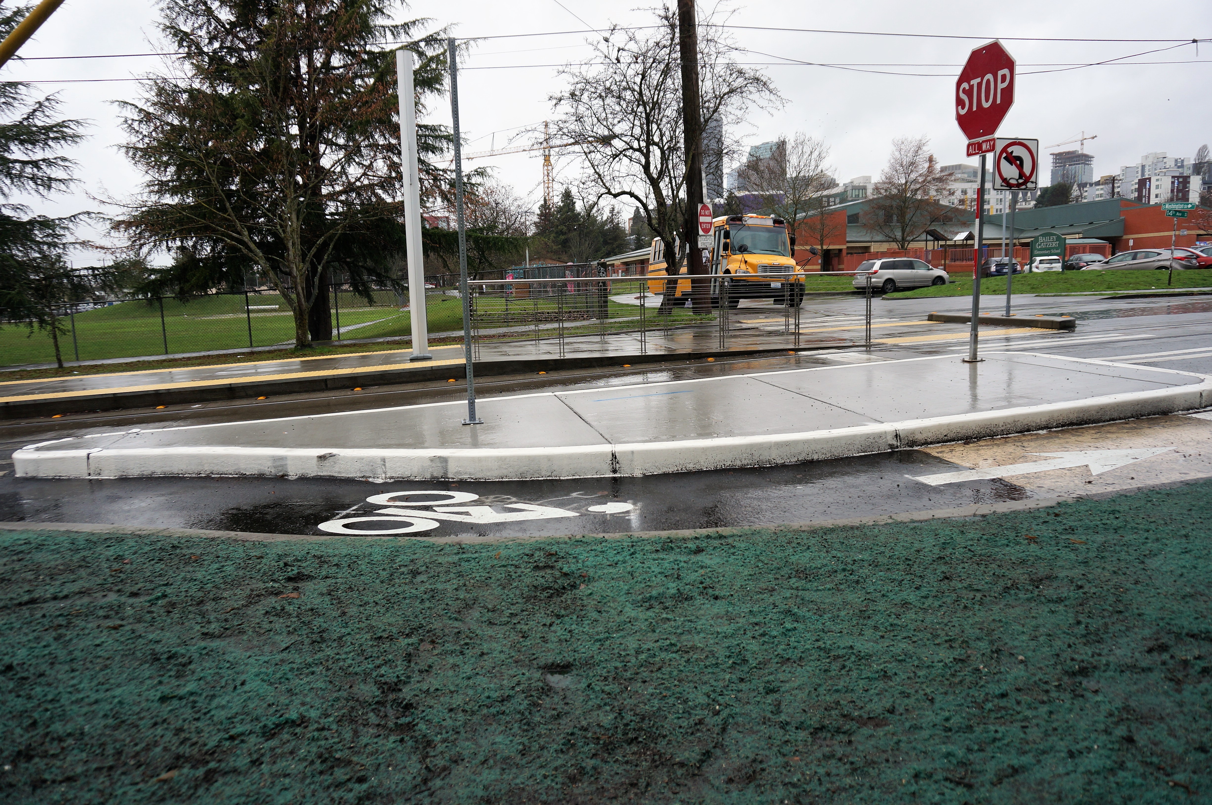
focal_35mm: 24
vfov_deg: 53.0
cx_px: 606
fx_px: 807
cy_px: 402
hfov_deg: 73.8
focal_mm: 16
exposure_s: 1/160
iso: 125
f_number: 4
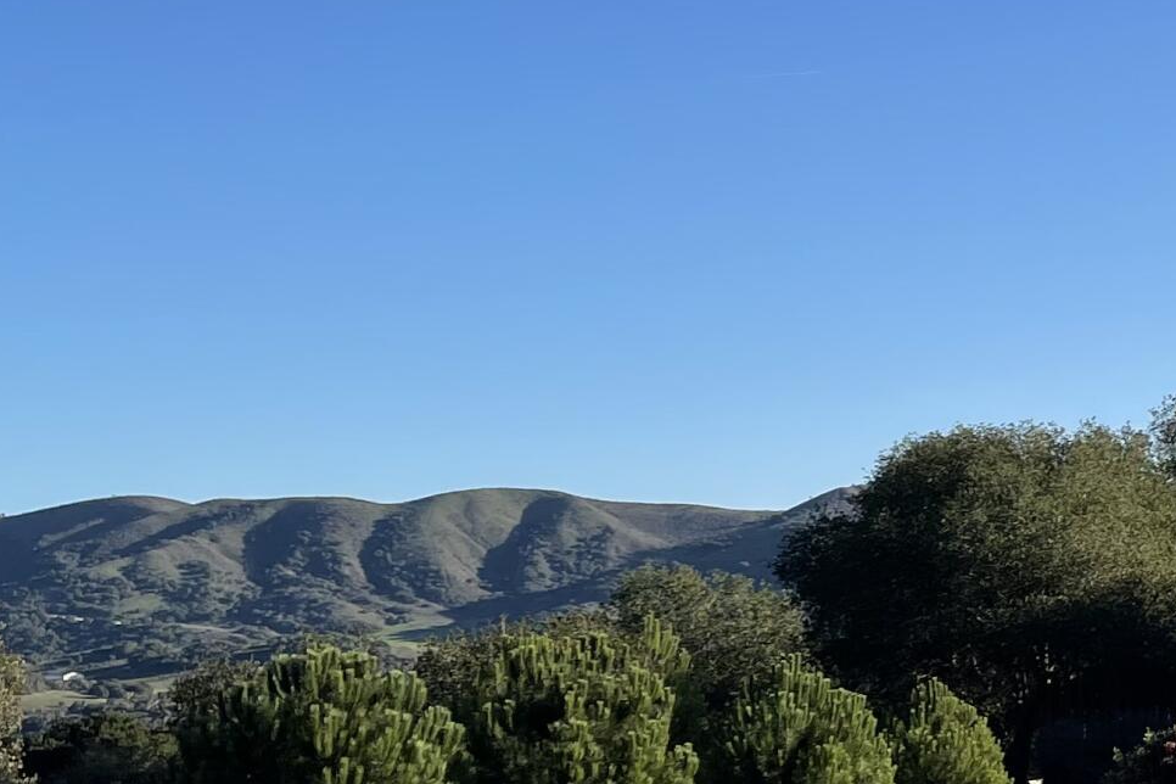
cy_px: 168
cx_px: 1429
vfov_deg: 16.2
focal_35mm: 84
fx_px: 2744
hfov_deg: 22.2
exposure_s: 1/3448
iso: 32
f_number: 1.6
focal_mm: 5.1
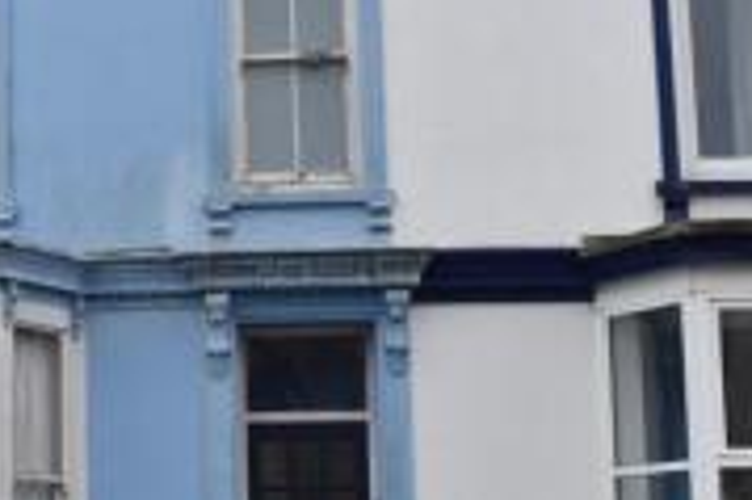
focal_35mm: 96
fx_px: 2003
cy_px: 284
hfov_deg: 20.5
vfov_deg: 14.2
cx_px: -25
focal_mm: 24
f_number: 5.6
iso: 360
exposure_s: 1/250
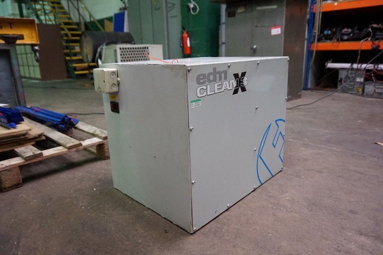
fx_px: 271
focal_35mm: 26
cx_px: 192
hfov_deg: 70.4
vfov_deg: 50.4
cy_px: 128
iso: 2000
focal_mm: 17
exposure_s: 1/160
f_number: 3.5
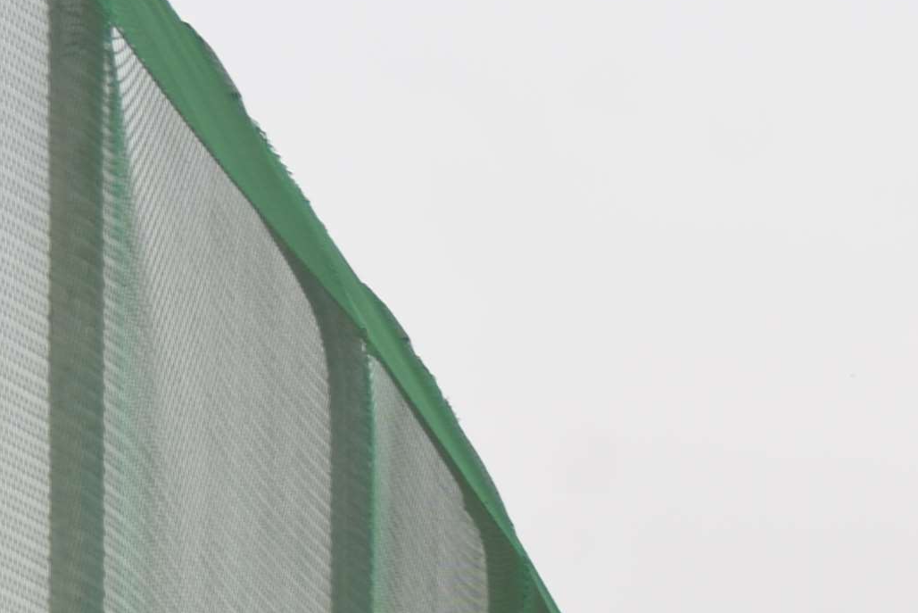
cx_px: 1566
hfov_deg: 10.4
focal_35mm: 187
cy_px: 1464
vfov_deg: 6.9
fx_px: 4770
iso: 110
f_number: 5.6
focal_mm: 32
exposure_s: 1/125
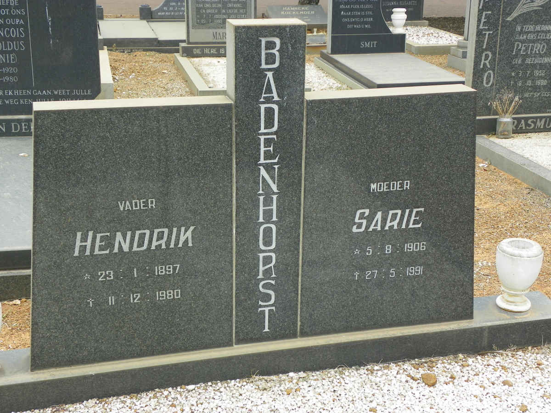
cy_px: 206
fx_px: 891
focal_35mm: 56
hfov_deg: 34.3
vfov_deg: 26.1
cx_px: 276
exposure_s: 1/160
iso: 64
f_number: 3.5
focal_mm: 9.9
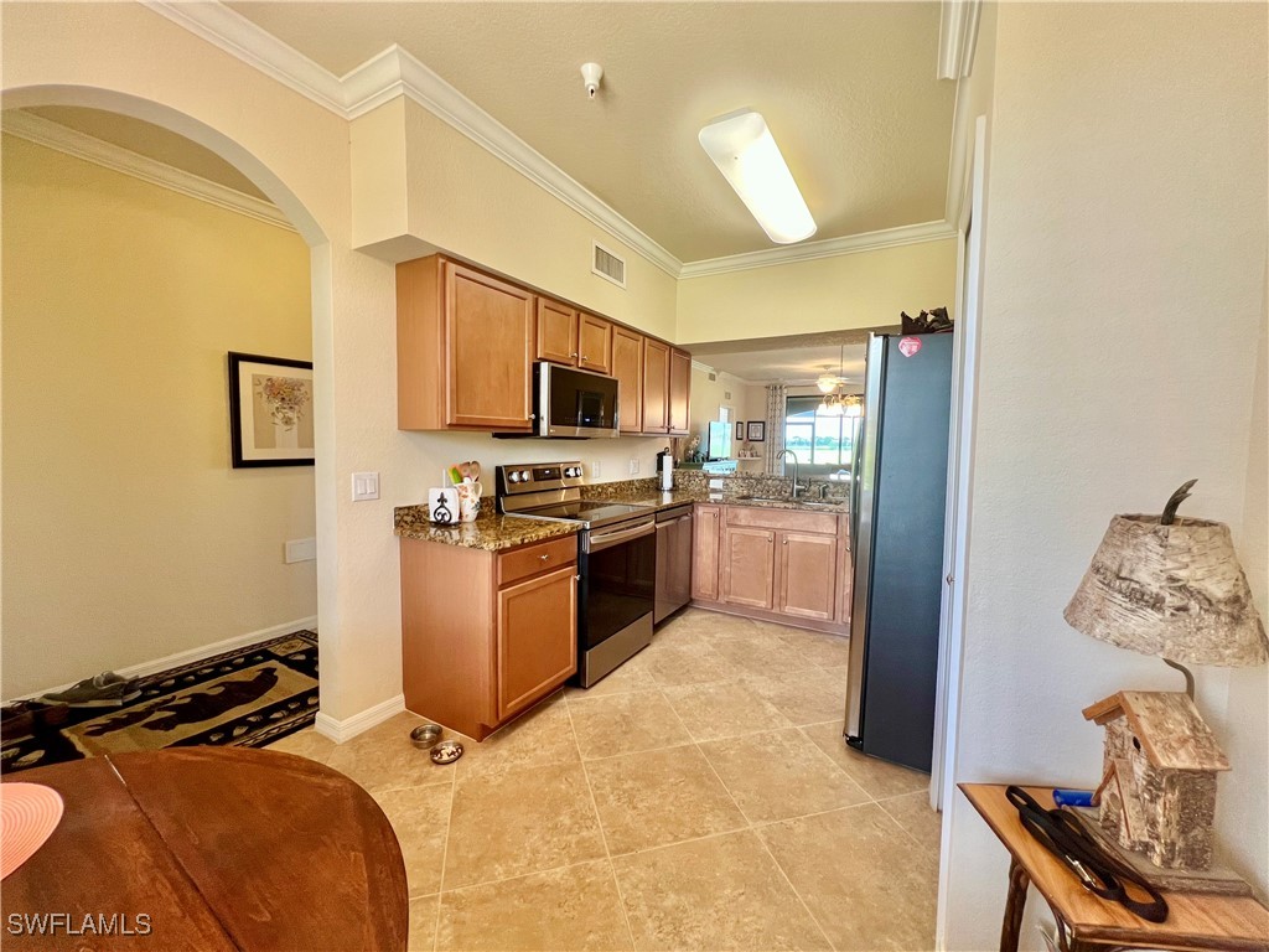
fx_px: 477
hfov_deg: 106.2
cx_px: 634
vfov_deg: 89.9
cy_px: 476
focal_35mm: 13
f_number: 1.8
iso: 125
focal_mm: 1.57
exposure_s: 1/60
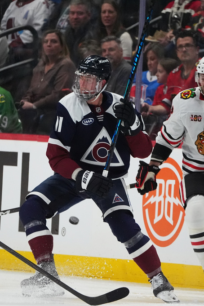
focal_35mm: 686
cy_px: 153
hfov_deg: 2.0
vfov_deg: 3.0
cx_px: 93
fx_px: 5831
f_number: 6.3
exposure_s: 1/1600
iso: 8000
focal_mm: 456
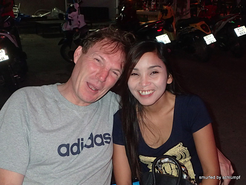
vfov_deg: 29.7
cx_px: 123
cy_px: 92
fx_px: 348
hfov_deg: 38.9
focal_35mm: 49
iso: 800
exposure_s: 1/50
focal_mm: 8.99
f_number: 3.2
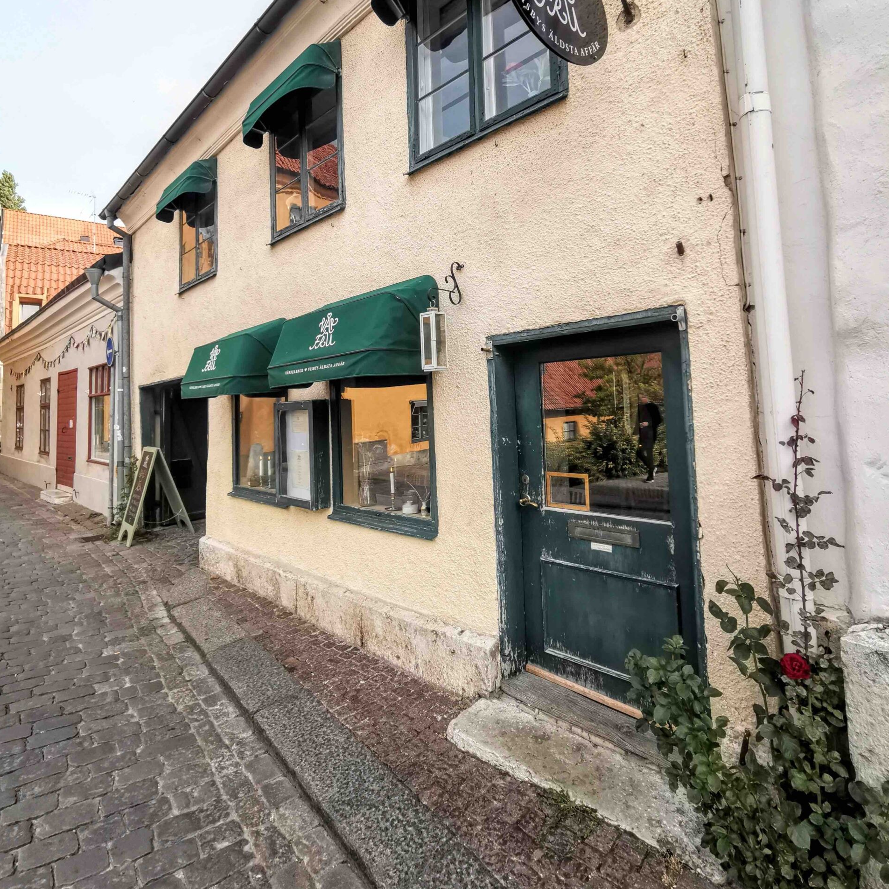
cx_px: 446
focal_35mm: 19
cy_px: 371
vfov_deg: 77.1
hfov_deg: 77.7
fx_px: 552
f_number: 2.2
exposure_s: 1/423
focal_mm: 2.35
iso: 50
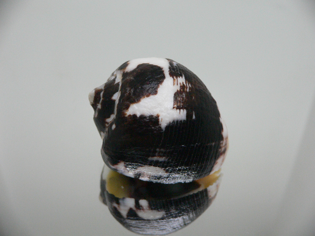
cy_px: 118
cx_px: 158
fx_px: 318
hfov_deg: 52.6
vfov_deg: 40.7
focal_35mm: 35
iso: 200
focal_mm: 4.6
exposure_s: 1/50
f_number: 2.8
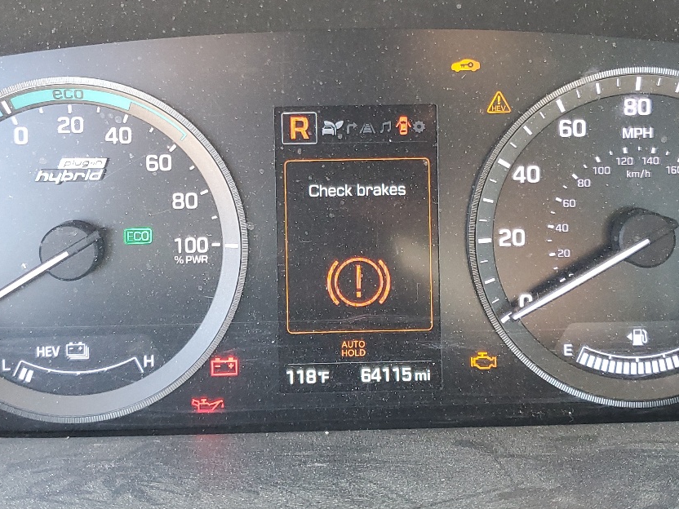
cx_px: 303
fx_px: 981
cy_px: 158
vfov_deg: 28.9
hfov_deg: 38.1
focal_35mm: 50
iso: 171
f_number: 1.5
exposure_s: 1/60.2
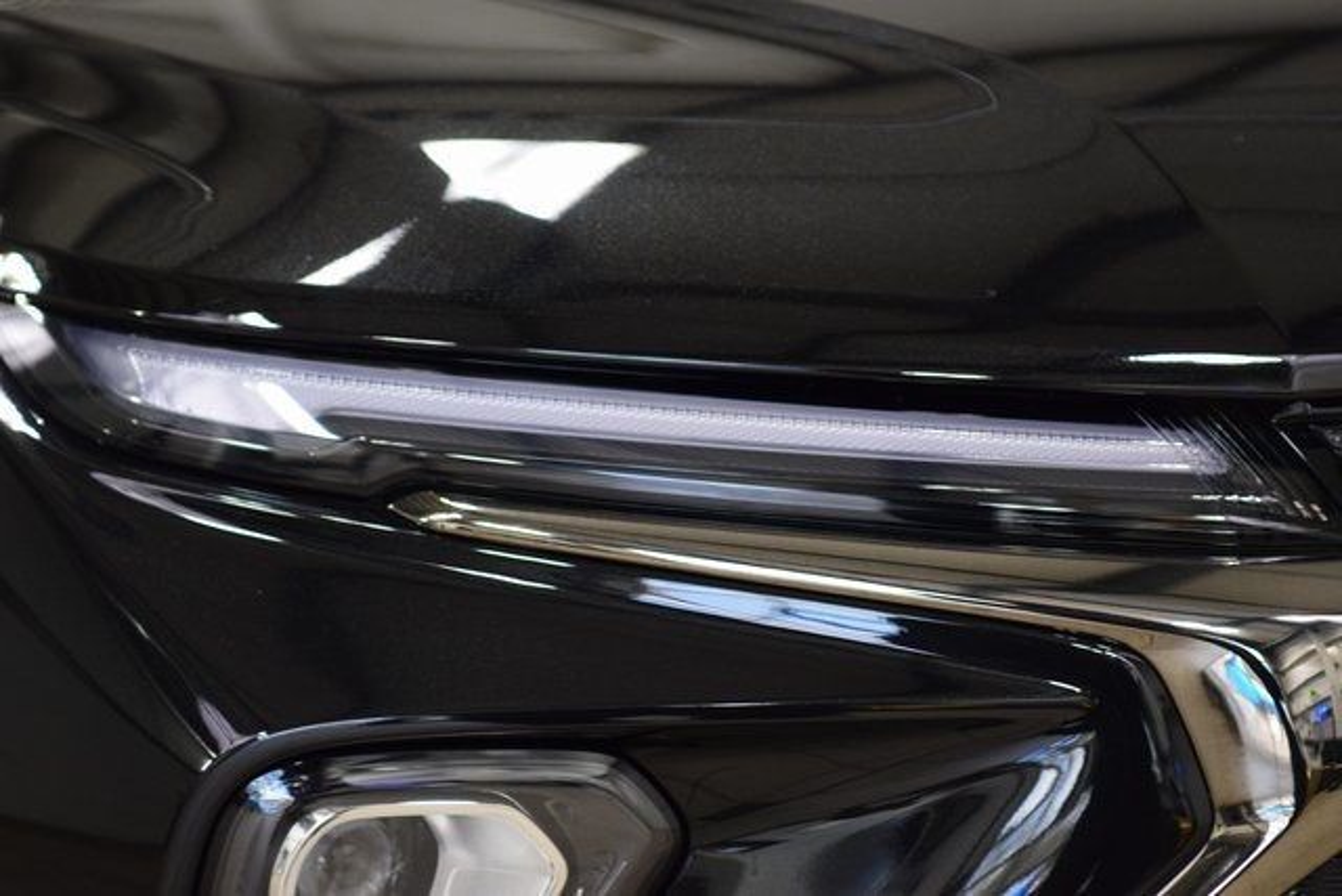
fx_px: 3915
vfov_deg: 13.0
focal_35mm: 105
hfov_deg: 19.5
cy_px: 448
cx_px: 671
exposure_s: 1/125
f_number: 3.5
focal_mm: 70
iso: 1600
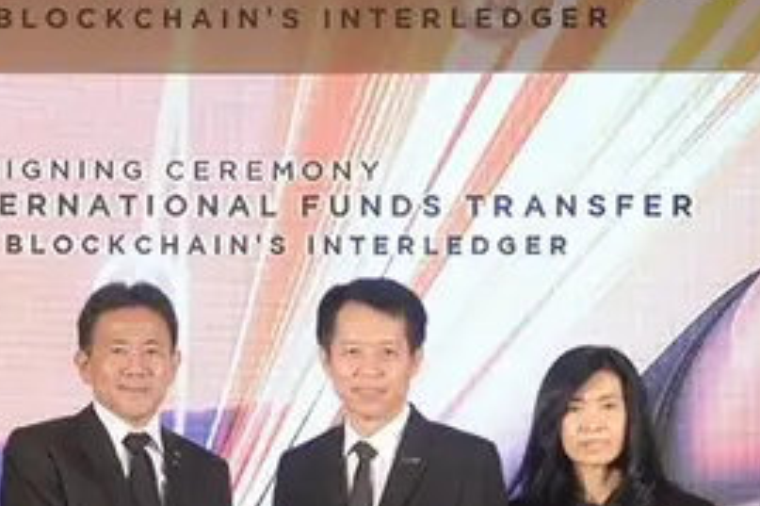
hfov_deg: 14.7
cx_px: 175
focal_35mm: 139
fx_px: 2933
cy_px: 579
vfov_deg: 9.7
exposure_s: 1/640
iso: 3200
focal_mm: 48
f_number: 2.8
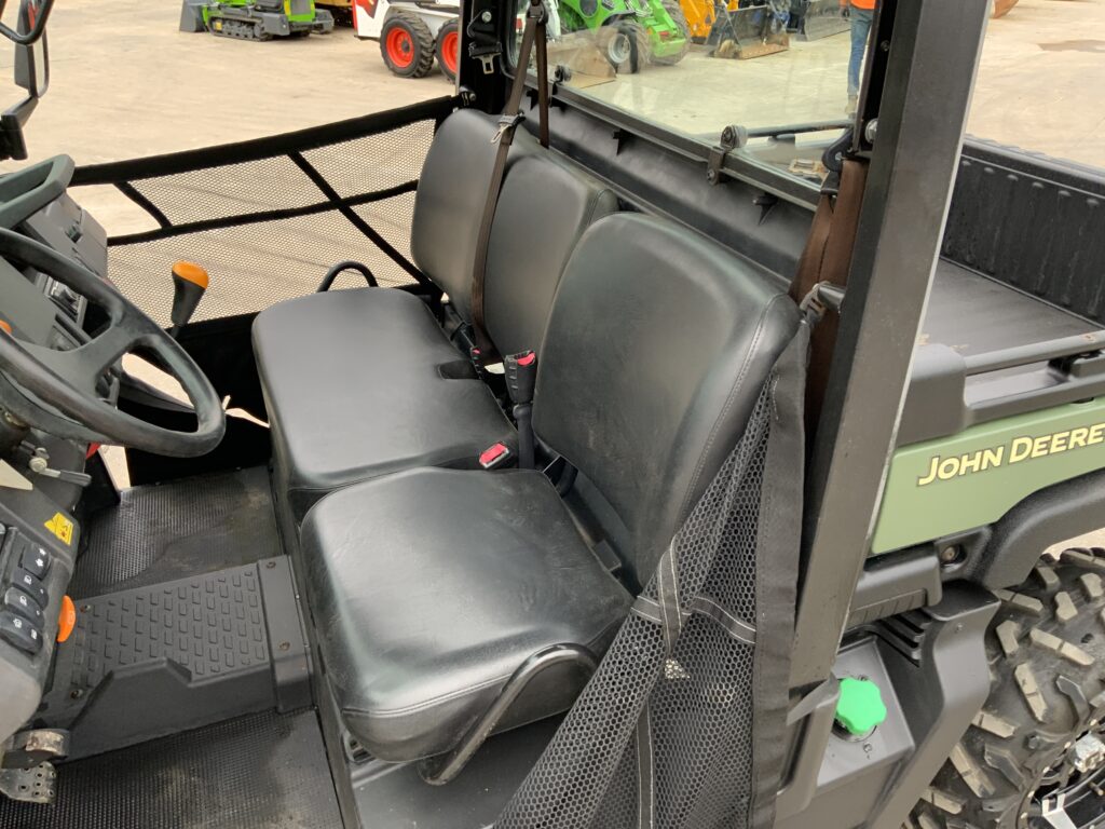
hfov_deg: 61.7
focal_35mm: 29
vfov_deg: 48.2
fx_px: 926
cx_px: 552
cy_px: 414
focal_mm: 3
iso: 64
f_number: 1.8
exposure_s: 1/119
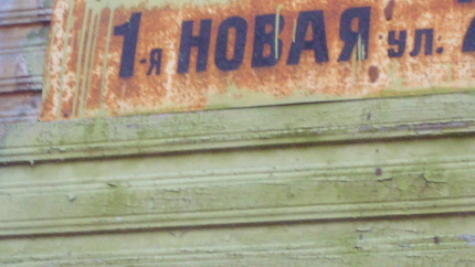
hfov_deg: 11.7
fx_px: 2318
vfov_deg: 6.6
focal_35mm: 184
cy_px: 84
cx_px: 247
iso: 300
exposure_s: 1/60
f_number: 4
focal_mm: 11.89
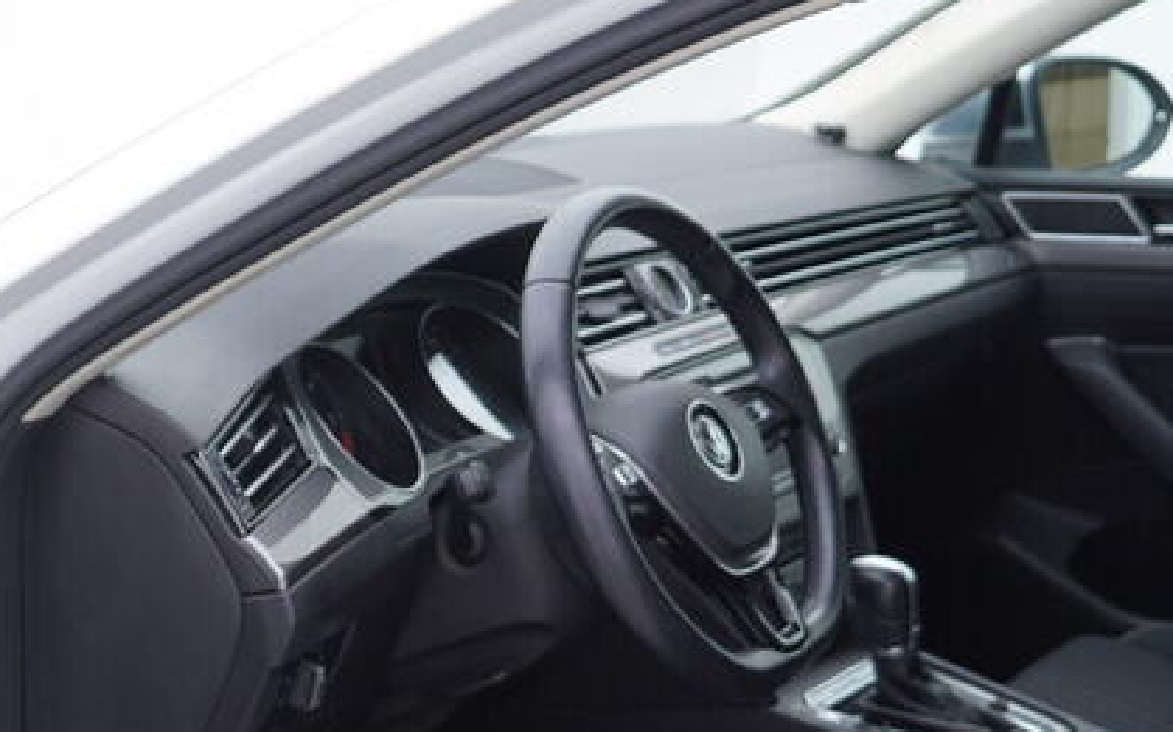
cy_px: 781
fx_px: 2876
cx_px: 432
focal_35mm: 90
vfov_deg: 14.2
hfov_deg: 23.0
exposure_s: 1/50
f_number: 3.2
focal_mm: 24
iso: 125
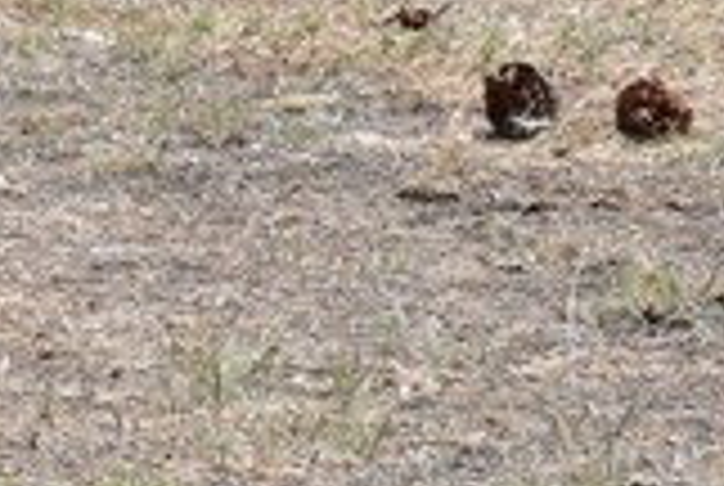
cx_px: -675
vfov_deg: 2.5
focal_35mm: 555
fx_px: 11190
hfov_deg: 3.7
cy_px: -504
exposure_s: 1/250
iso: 125
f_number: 8
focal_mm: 55
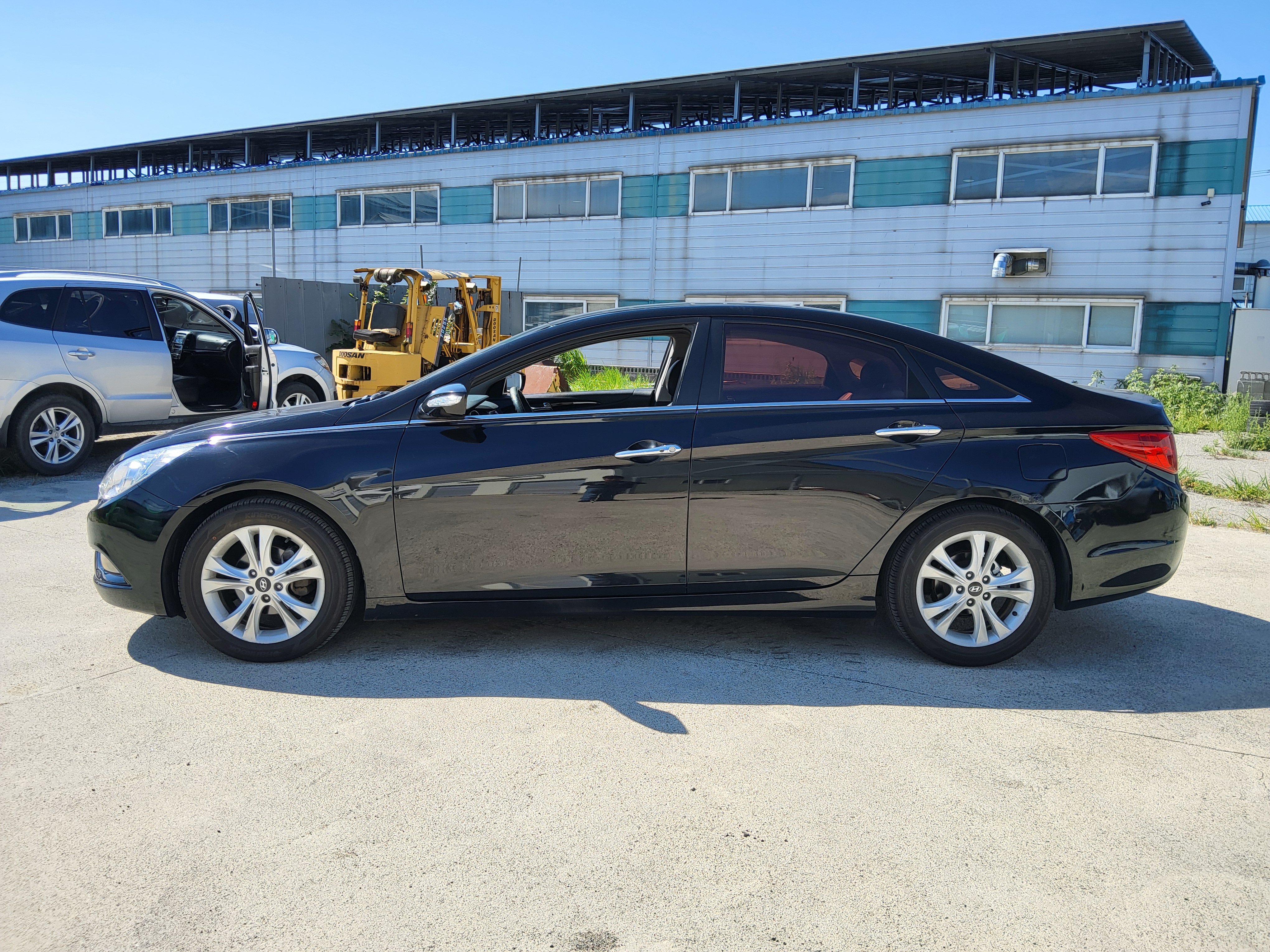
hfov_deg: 67.3
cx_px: 635
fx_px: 954
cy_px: 476
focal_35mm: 26
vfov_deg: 53.1
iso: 12
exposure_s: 1/528
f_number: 1.8
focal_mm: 3.98
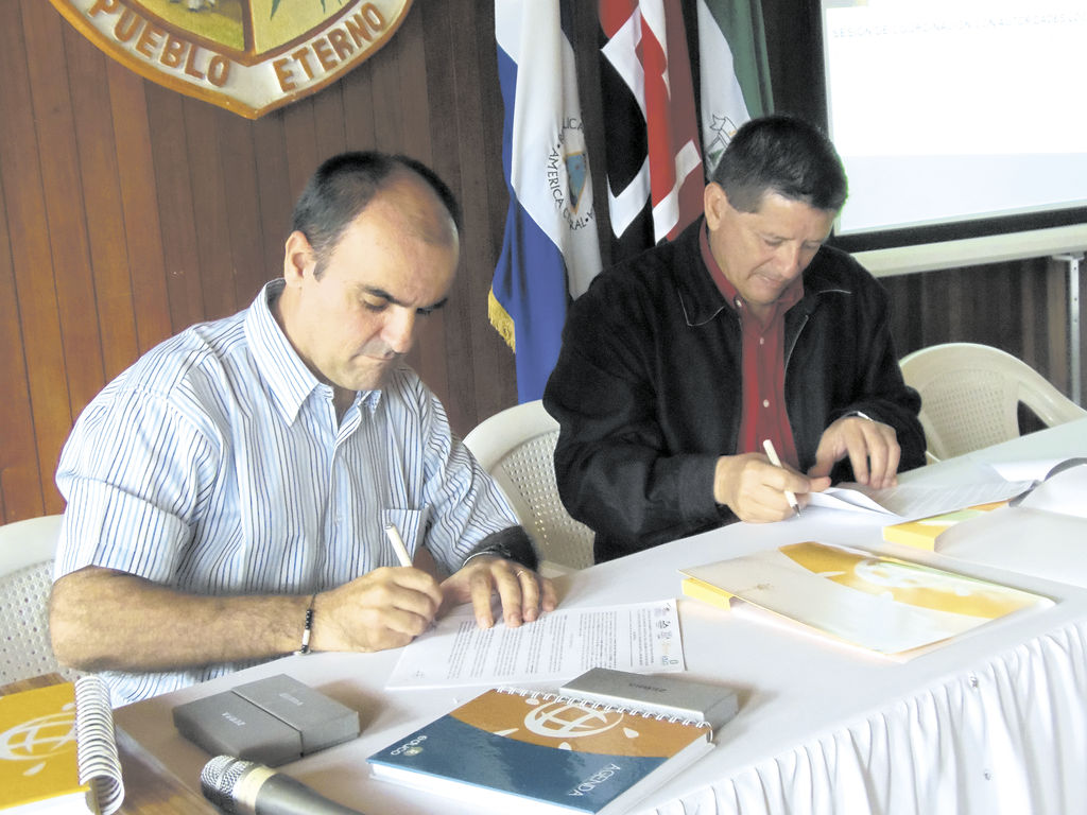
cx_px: 544
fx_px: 1319
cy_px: 408
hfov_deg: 44.8
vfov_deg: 34.3
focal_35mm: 42
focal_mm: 7.8
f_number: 3.6
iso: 250
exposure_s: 1/30
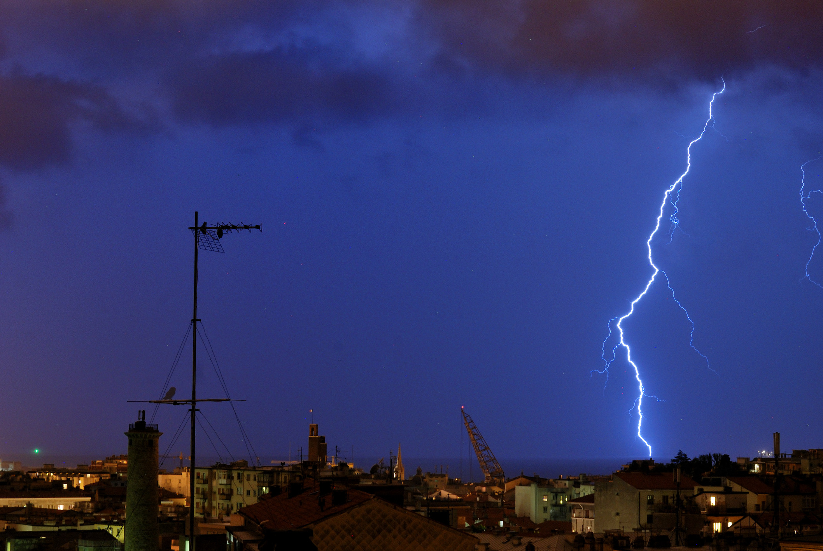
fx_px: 2141
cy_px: 297
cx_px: 460
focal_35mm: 94
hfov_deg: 21.7
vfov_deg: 14.7
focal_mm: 55
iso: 320
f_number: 13
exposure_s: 30
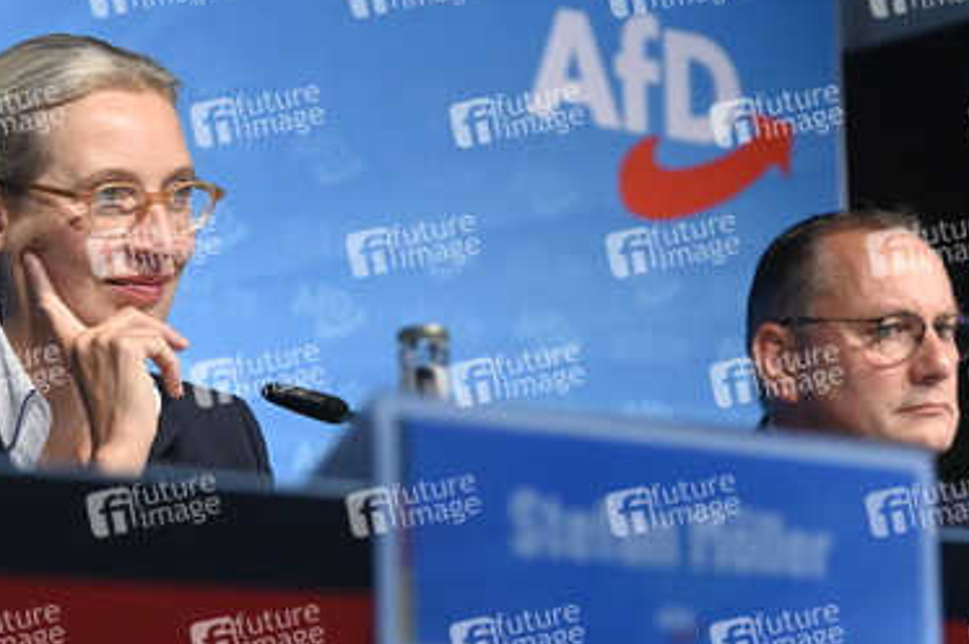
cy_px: 312
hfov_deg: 16.9
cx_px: 448
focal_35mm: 121
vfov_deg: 11.3
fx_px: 3254
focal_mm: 100
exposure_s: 1/500
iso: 5000
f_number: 6.3
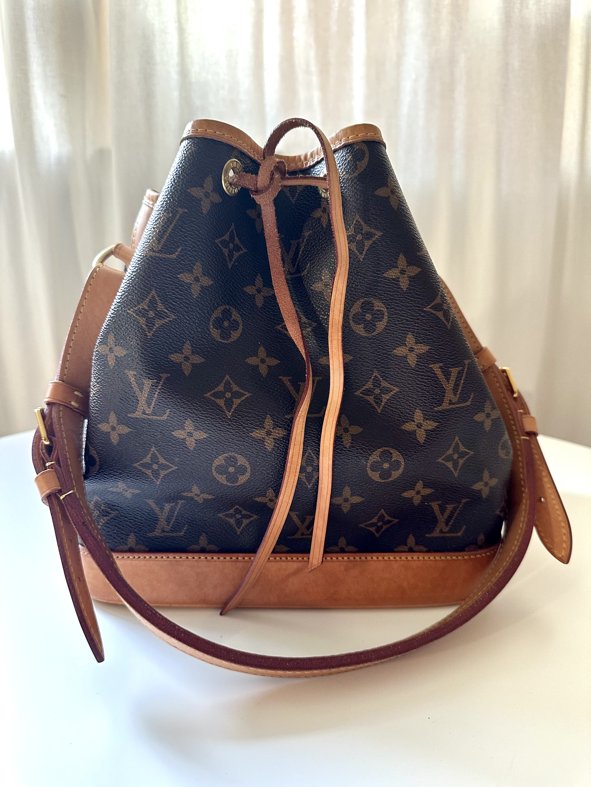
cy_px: 394
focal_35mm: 24
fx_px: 546
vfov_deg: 71.6
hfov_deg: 56.8
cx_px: 296
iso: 250
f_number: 1.78
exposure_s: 1/60
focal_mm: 6.86
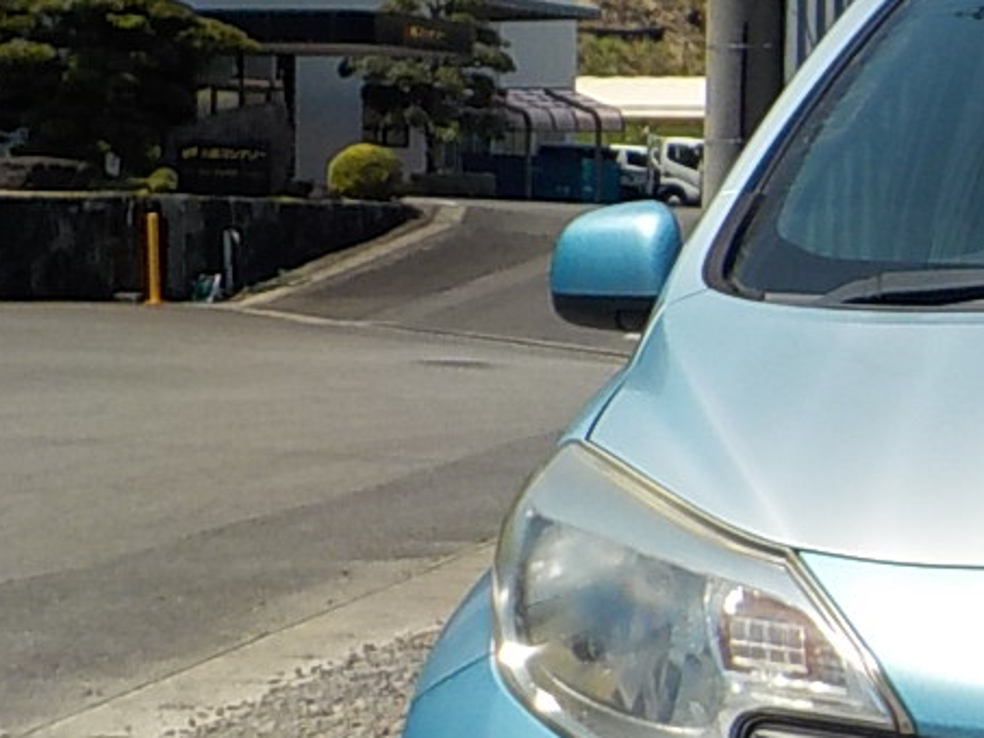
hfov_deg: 16.7
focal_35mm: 106
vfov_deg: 14.0
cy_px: 386
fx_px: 3014
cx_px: 1501
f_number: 6.6
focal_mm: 4.1
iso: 125
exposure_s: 1/500
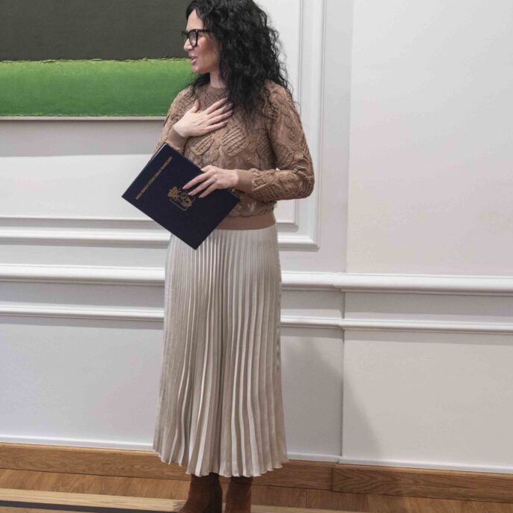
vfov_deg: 21.6
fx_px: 1341
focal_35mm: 80
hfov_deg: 20.9
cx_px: -1
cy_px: 231
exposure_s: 1/80
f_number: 6.3
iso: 640
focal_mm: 42
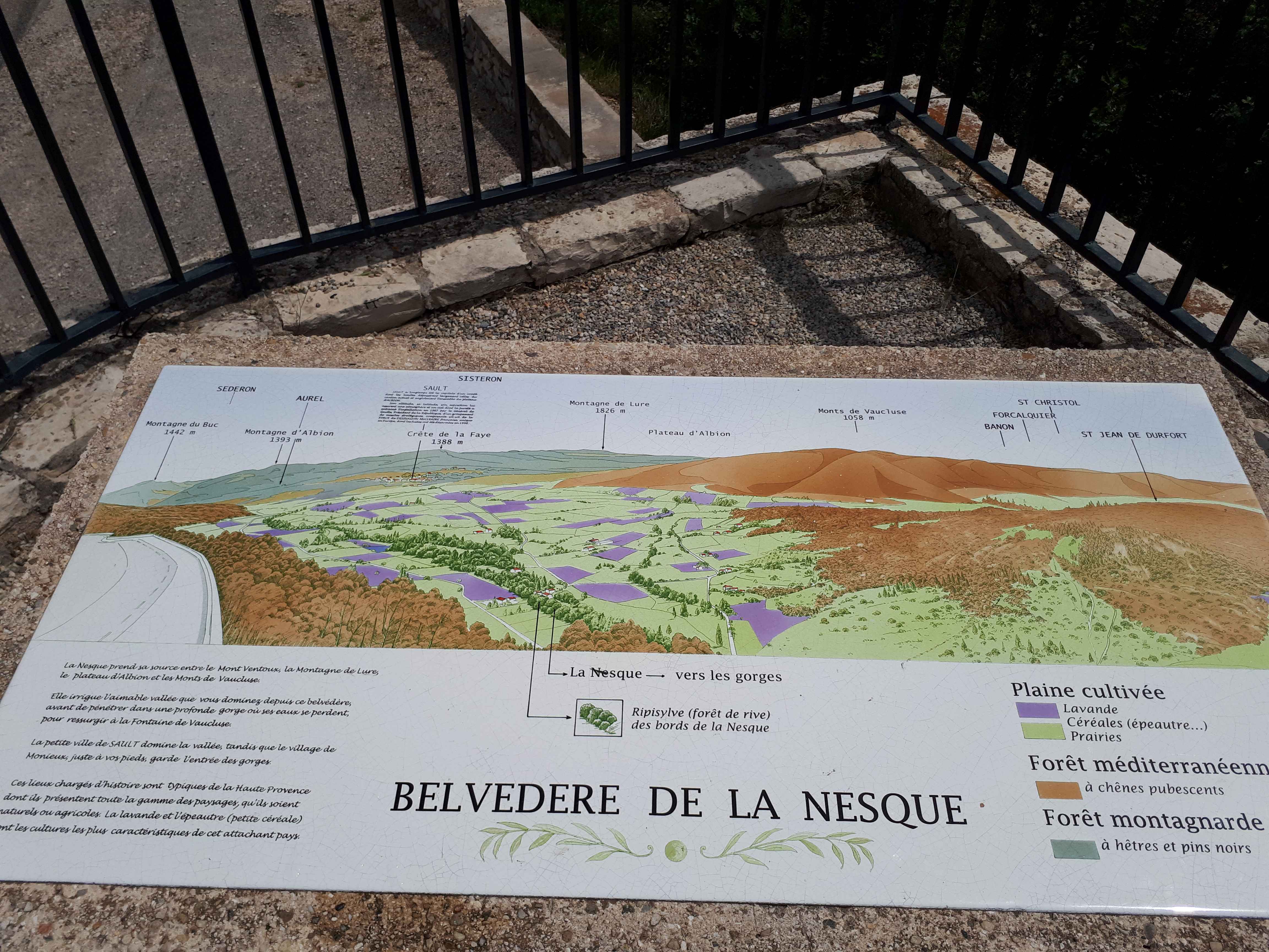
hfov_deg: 65.3
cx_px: 634
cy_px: 476
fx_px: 990
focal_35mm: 27
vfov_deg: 51.4
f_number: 1.9
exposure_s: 1/5376
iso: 40
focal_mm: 3.6
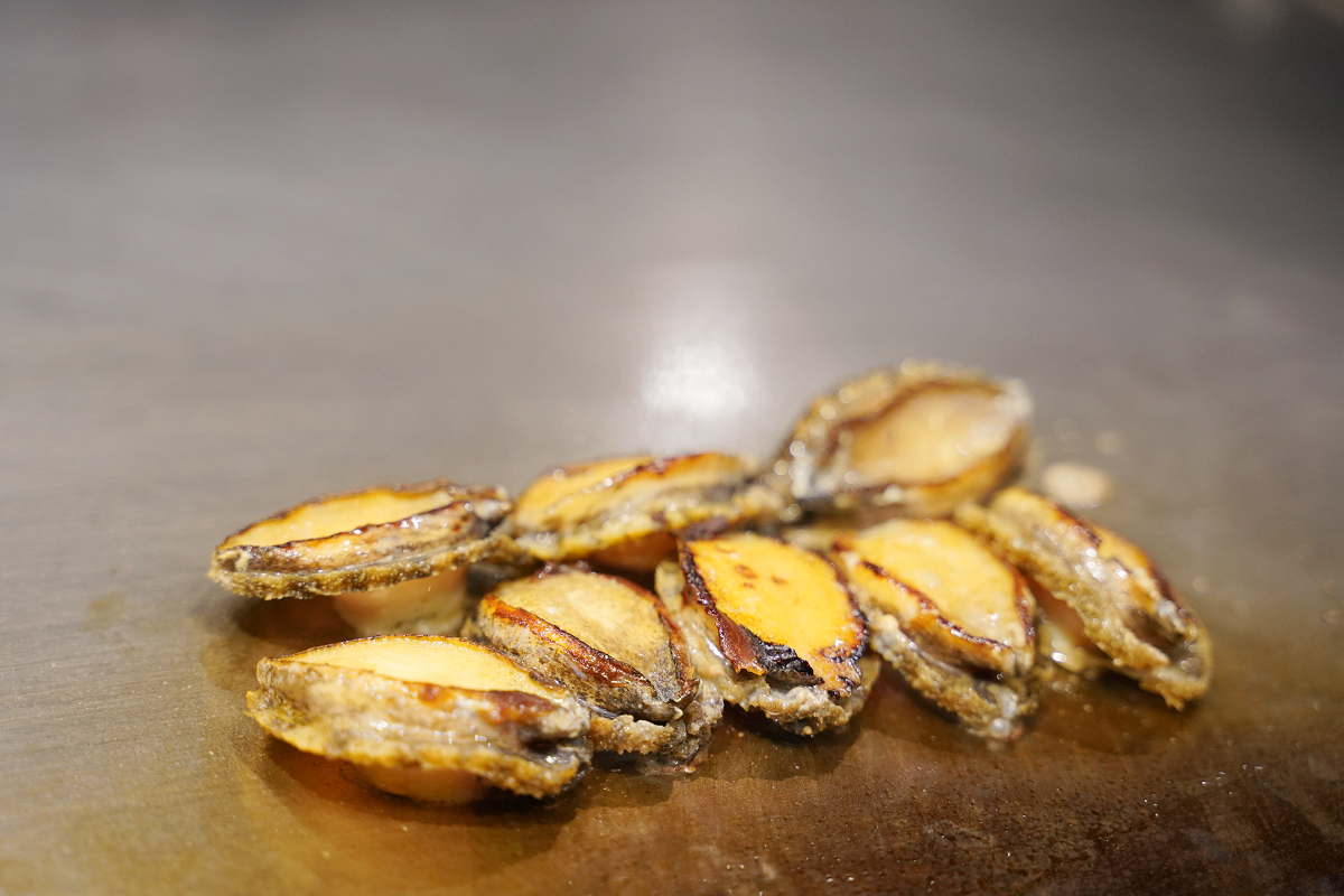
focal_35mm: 75
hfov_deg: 27.0
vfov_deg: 18.2
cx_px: 672
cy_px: 448
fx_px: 2800
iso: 1600
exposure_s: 1/160
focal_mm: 75
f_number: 3.5
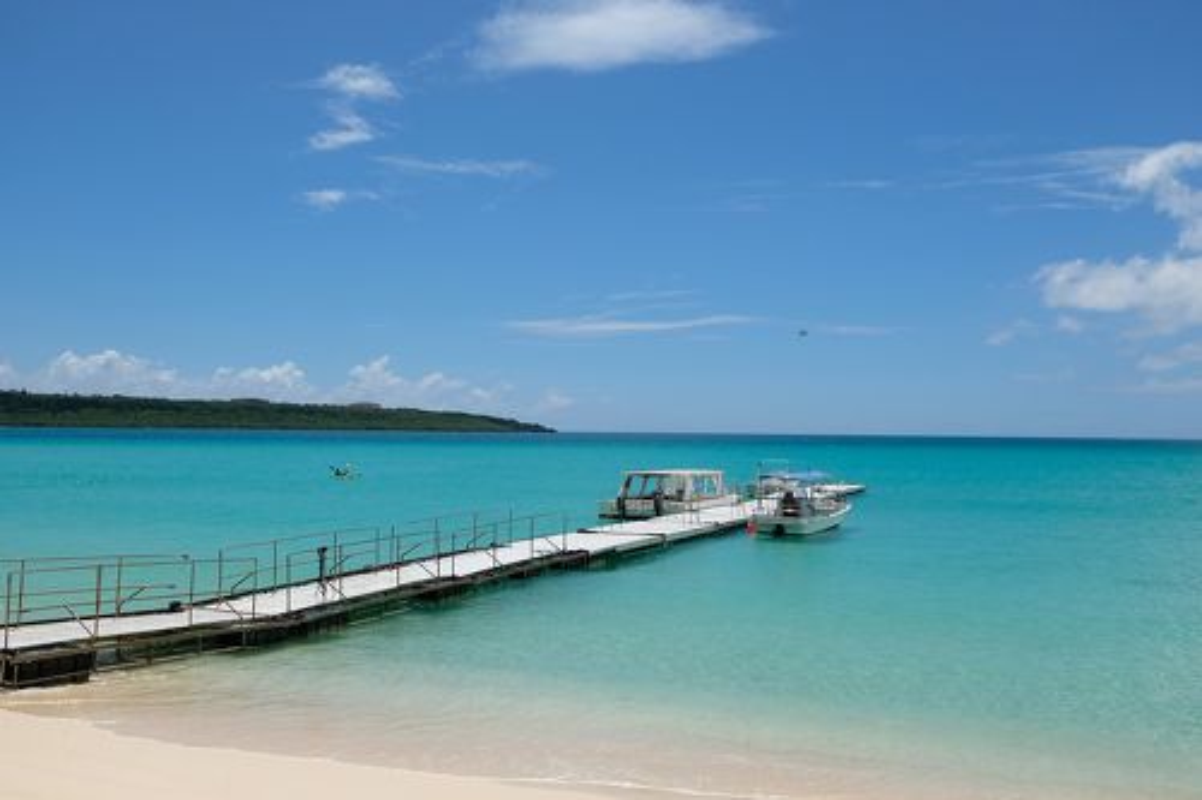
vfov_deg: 37.8
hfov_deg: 54.5
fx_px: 1168
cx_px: 601
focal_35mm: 35
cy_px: 400
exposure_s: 1/1700
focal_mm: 23.5
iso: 200
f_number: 5.6
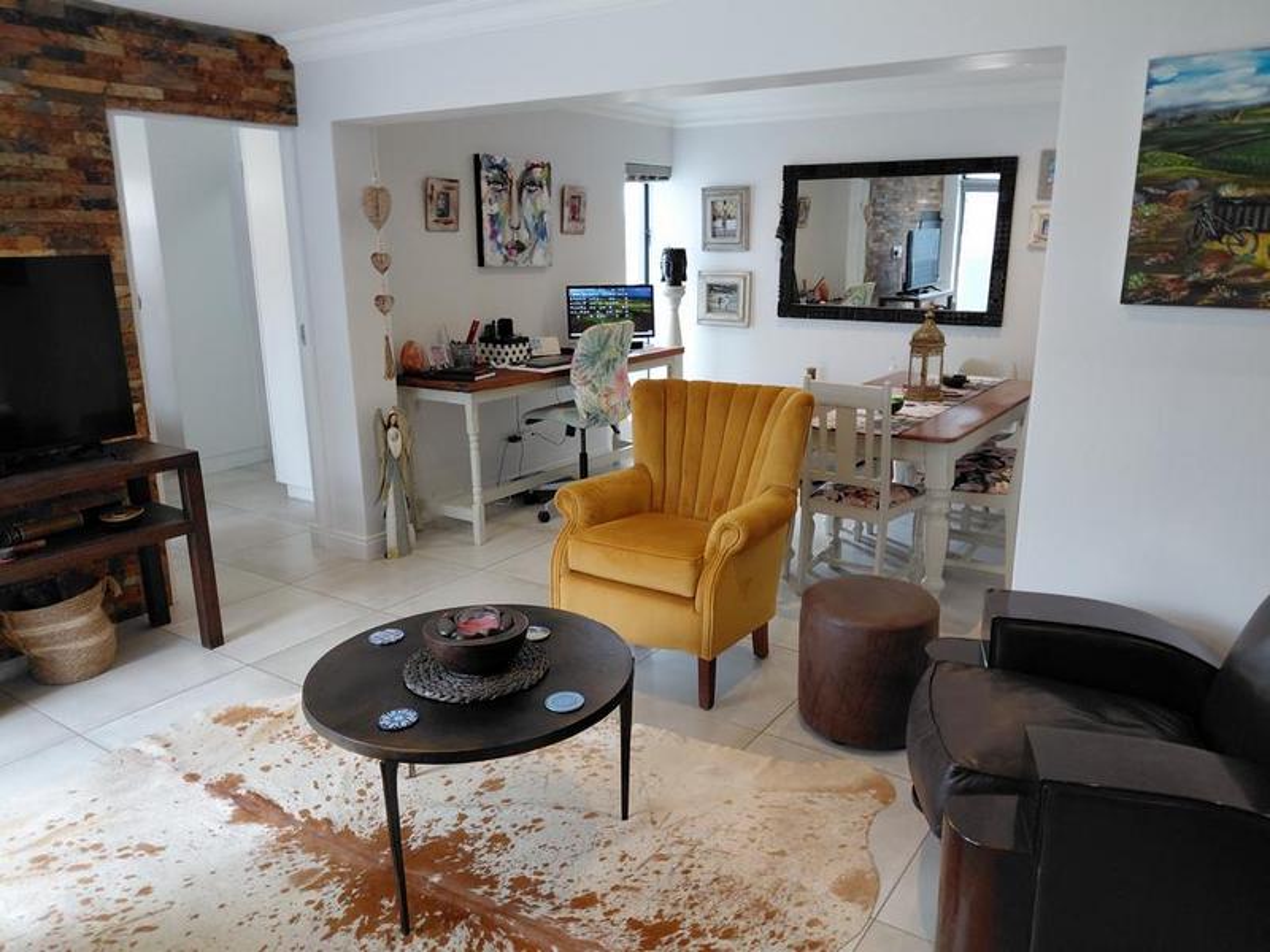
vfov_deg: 54.9
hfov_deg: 69.4
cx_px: 635
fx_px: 917
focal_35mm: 25
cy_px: 476
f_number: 1.8
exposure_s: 1/60
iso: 160
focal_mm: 4.69
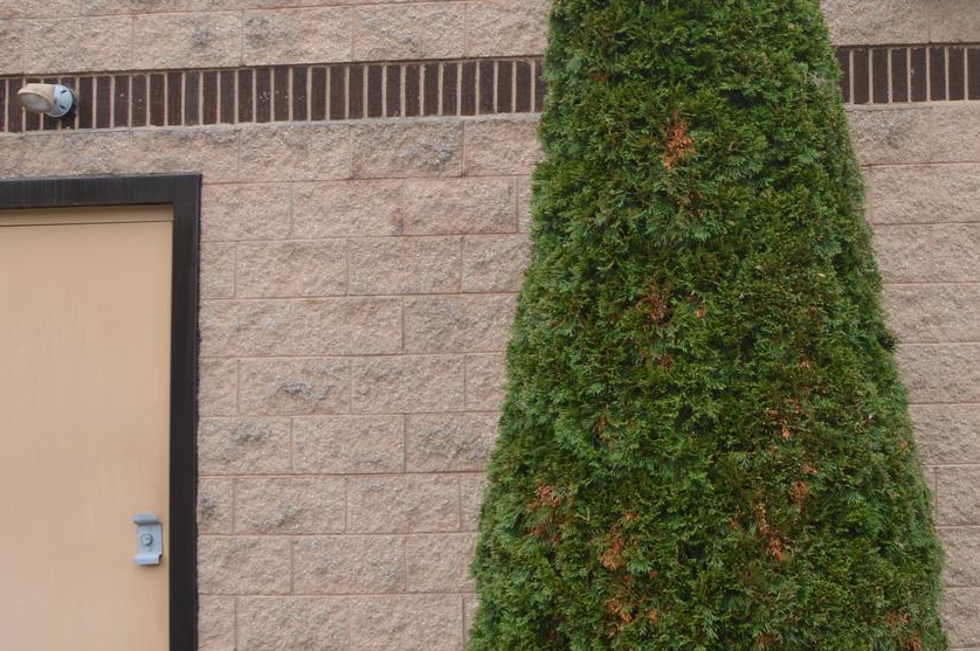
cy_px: 320
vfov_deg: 20.6
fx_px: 1795
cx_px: 1127
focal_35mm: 66
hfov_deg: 27.4
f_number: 5.6
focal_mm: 18
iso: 100
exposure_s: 1/125
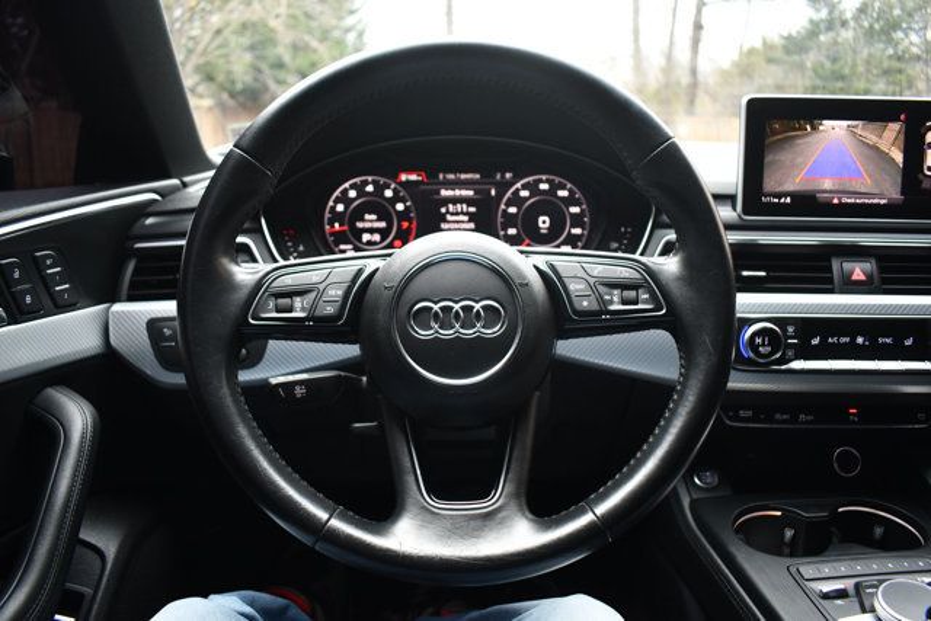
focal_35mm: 27
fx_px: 698
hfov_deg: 67.4
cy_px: 310
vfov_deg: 48.0
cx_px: 466
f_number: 3.5
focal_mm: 18
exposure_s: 1/125
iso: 900
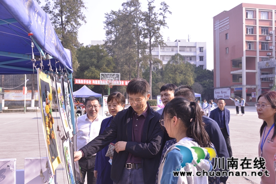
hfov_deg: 54.4
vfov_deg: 37.9
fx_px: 268
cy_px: 92
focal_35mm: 35
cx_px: 138
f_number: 7.1
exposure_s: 1/200
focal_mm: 35
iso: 320
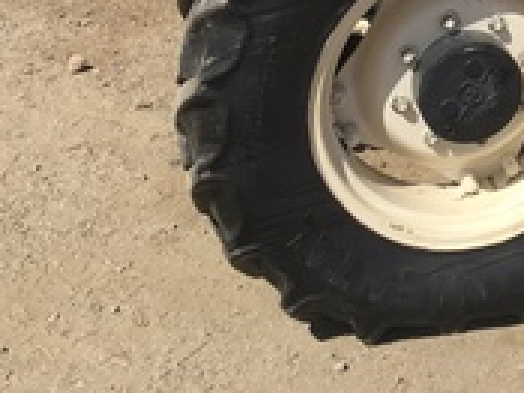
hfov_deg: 19.3
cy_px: -204
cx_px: 747
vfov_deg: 15.0
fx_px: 1377
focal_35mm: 91
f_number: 2.2
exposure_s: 1/2137
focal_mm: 4.15
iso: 25
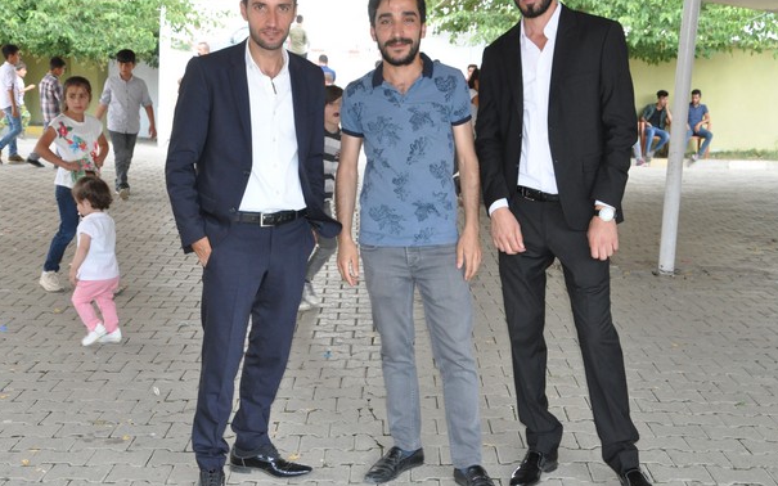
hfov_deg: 38.2
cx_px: 381
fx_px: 1124
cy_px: 224
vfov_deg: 24.4
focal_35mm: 53
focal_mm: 30
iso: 1250
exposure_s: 1/200
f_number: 9
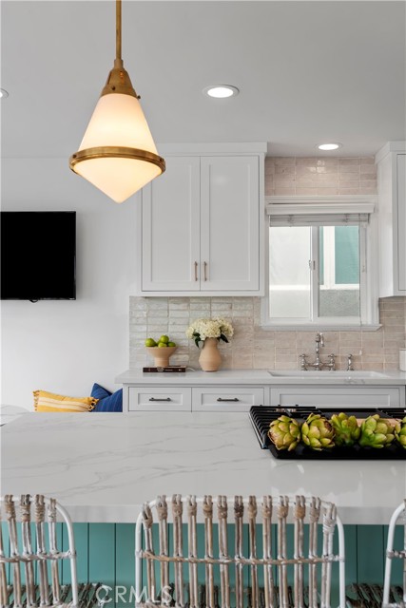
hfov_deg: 37.9
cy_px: 304
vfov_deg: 54.4
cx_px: 203
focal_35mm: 35
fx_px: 592
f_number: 9
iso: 800
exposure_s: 1/40
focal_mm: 35
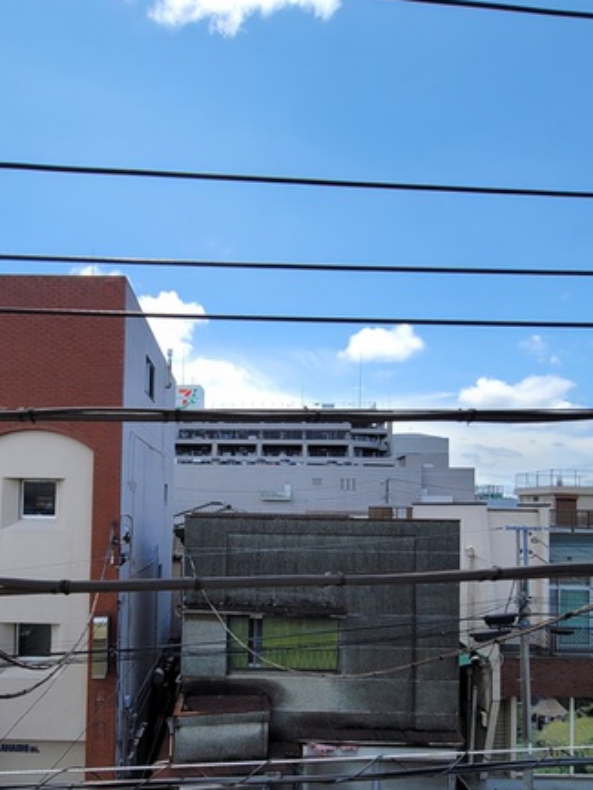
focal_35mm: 21
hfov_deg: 62.8
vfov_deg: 77.5
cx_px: 233
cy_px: 496
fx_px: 479
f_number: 2.2
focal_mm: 2.2
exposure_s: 1/1628
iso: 64
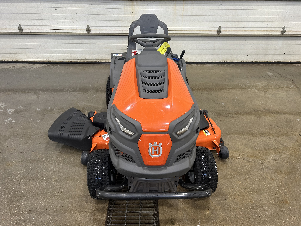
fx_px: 226
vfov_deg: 53.1
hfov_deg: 67.3
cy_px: 113
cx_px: 150
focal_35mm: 26
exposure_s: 1/60
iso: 80
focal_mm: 5.7
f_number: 1.5
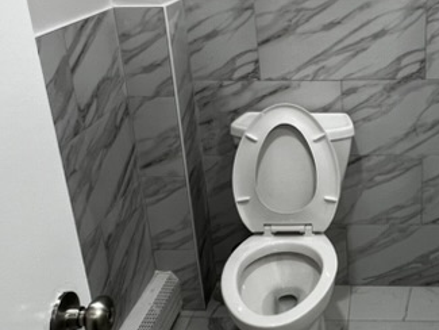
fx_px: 520
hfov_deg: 42.7
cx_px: 378
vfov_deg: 34.6
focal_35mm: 41
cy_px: 95
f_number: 1.8
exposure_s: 1/120
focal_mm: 1.57
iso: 160
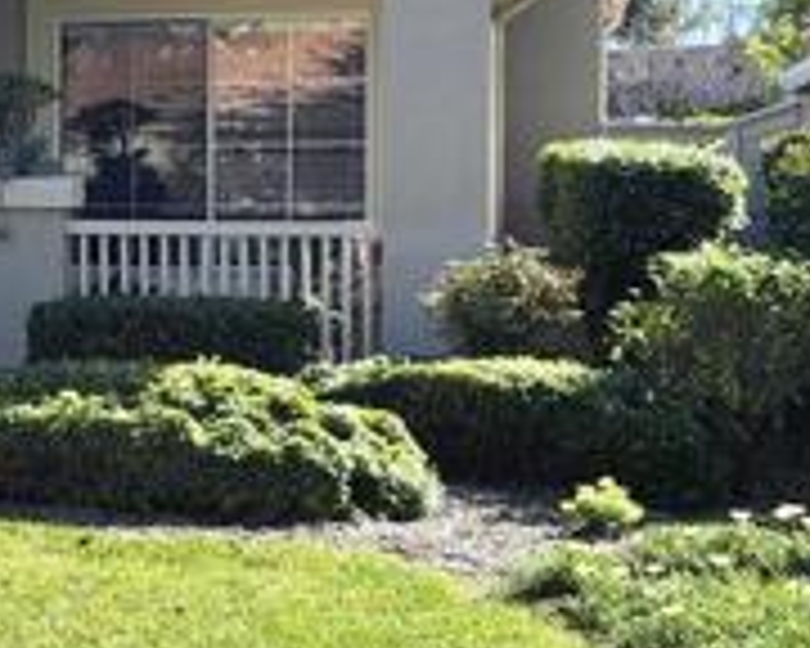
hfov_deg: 18.9
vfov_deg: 19.0
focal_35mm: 80
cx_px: -603
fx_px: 1918
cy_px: 122
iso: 25
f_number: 1.8
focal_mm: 5.54
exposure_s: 1/1429
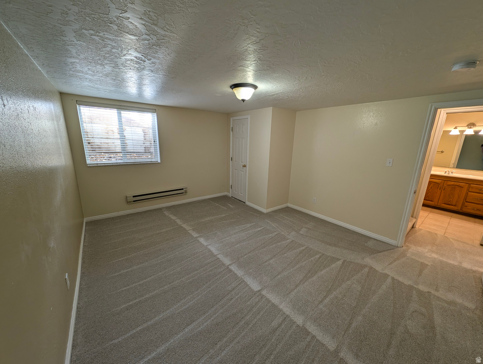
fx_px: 168
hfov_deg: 110.5
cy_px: 182
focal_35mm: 12
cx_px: 242
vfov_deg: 94.6
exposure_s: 1/24
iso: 38
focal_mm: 2.23
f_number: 1.95
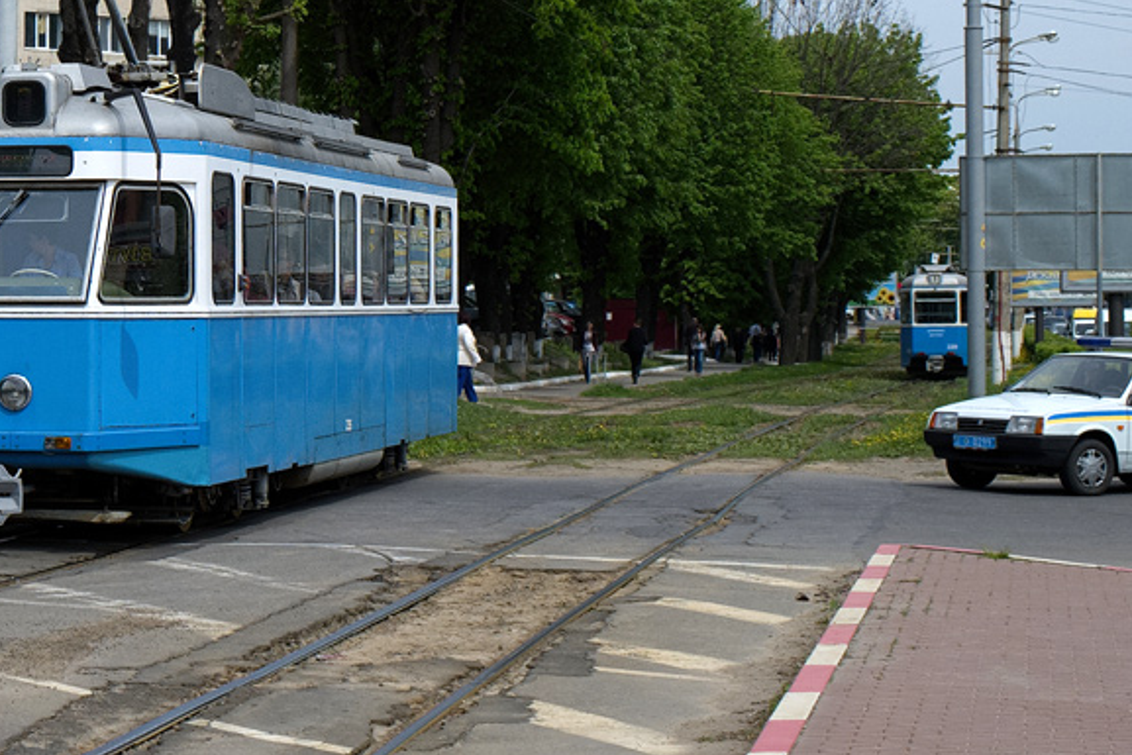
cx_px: 161
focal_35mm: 79
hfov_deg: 25.1
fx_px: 2485
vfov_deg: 17.0
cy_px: 41
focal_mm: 25.4
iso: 200
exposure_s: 1/800
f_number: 6.4
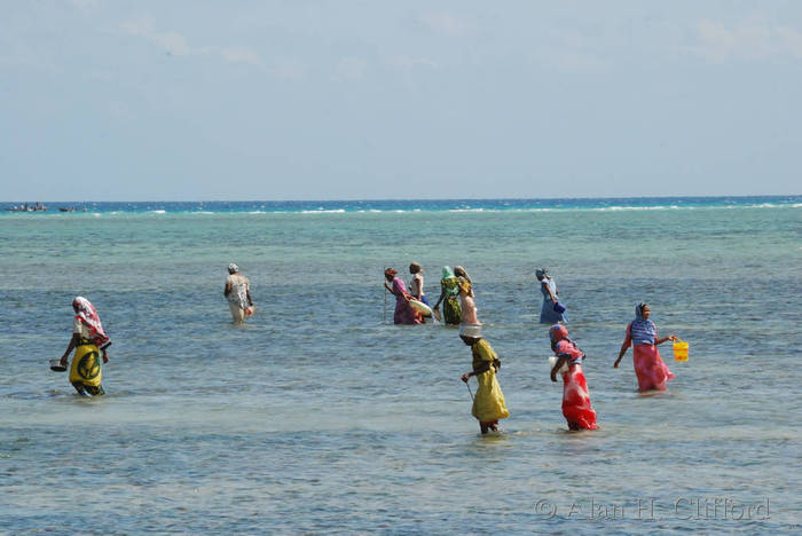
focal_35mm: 300
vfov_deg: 4.6
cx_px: 401
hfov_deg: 6.9
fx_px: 6689
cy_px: 268
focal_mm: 200
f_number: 20
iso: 800
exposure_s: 1/400
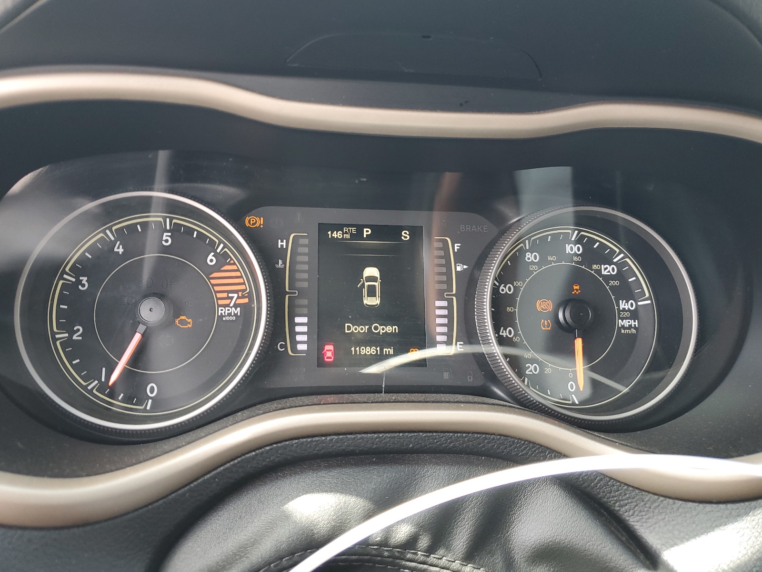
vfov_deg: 53.1
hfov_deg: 67.3
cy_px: 286
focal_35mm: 26
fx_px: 572
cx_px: 381
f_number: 1.5
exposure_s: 1/120
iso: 73
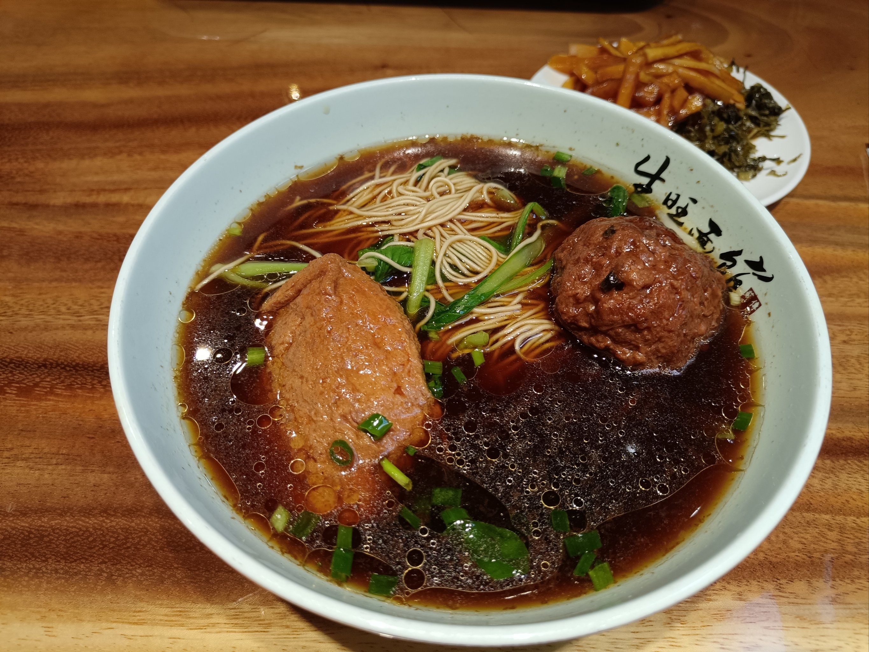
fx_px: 653
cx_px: 434
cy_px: 326
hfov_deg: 67.3
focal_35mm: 26
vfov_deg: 53.1
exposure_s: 1/50.3
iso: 448
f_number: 1.8
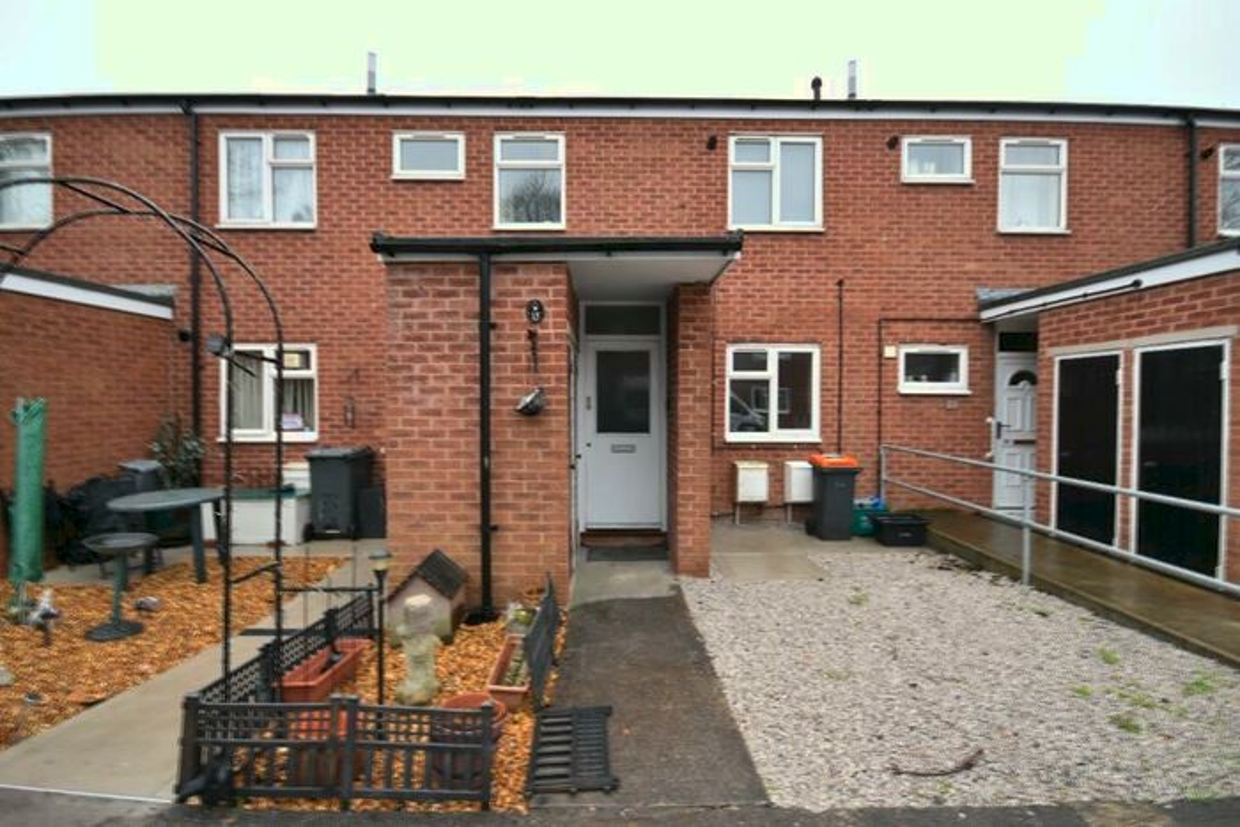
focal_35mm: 15
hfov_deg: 100.4
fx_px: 517
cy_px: 414
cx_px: 620
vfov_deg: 77.4
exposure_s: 1/100
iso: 800
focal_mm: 10
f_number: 5
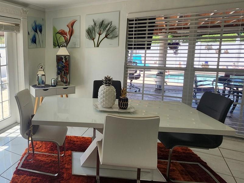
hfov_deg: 60.9
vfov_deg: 52.7
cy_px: 73
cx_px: 44
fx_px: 183
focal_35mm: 26
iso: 40
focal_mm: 1.74
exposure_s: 1/301
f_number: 2.2
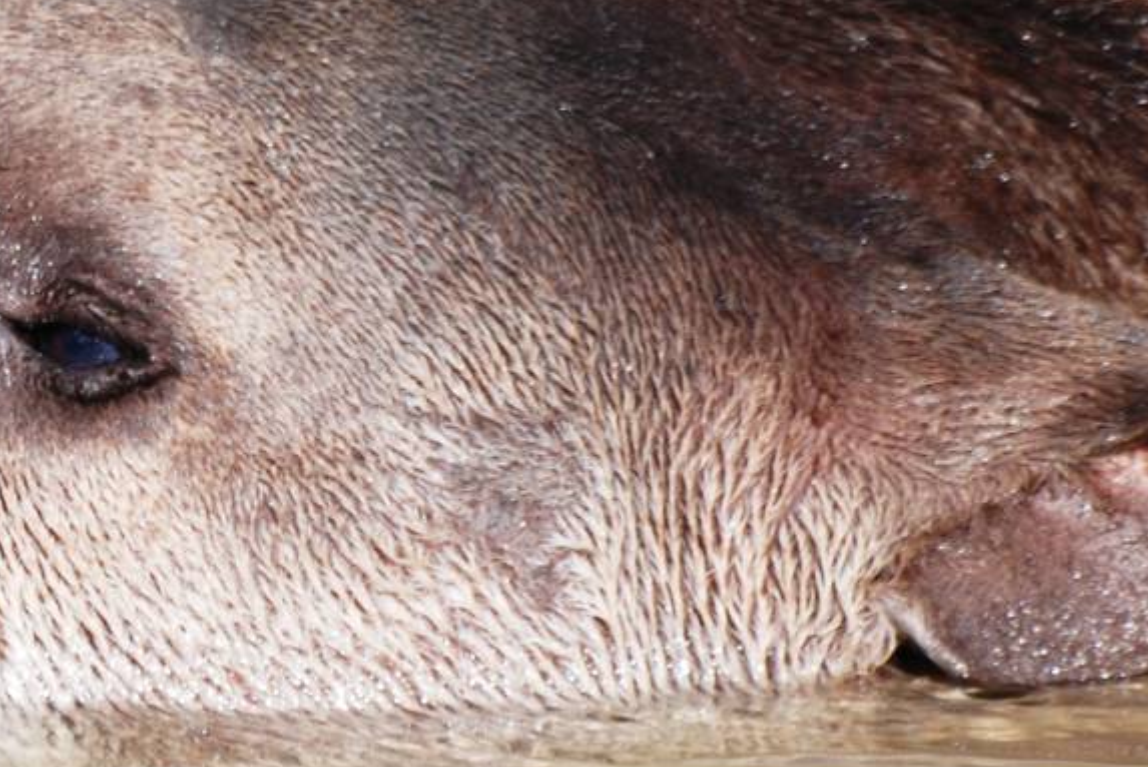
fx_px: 40114
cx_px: 138
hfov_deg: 1.6
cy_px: 325
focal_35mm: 1257
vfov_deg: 1.1
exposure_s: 1/500
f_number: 5.6
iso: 320
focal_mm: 300
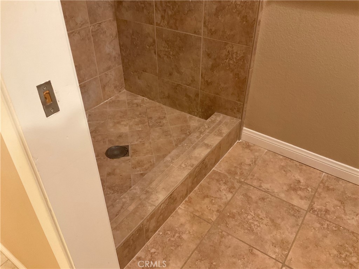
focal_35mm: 29
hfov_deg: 61.7
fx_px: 301
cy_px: 134
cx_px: 180
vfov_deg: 48.2
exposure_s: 1/40
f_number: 1.8
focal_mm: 3
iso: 320
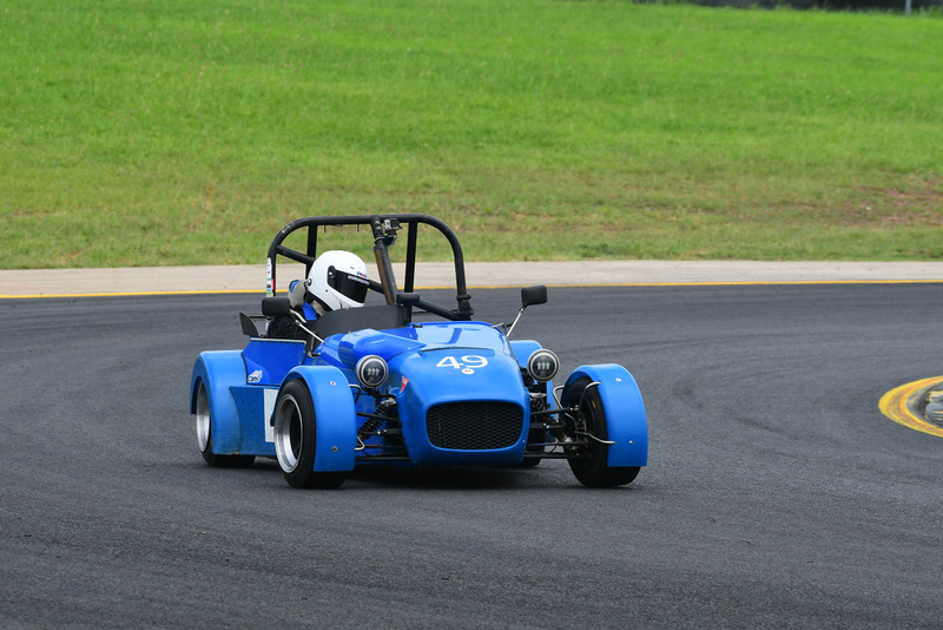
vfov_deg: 3.8
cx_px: 472
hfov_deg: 5.7
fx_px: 9433
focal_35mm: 360
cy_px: 315
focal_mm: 240
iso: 500
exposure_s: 1/640
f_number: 10
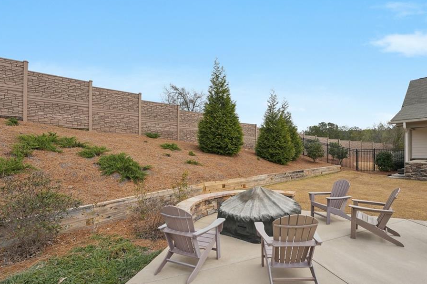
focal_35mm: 16
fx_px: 190
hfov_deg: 96.6
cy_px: 148
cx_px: 231
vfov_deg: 73.6
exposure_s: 1/250
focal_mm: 14
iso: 100
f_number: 8
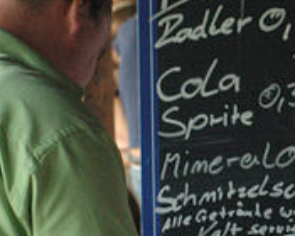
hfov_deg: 5.1
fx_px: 3309
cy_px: 107
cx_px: 339
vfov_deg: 4.1
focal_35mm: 379
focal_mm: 80
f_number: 6.3
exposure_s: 1/80
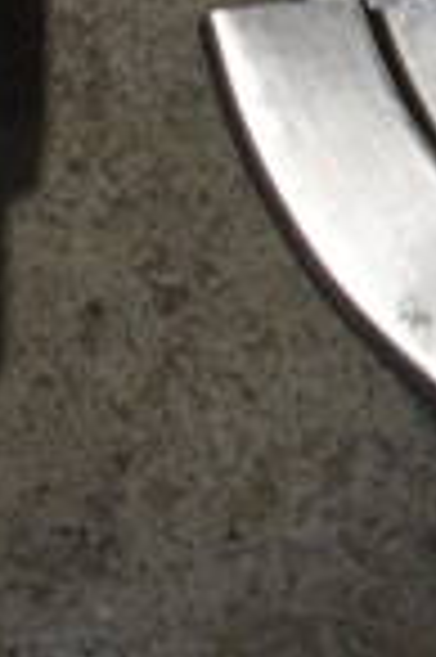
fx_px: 3077
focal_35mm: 169
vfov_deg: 10.1
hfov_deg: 7.9
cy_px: -1064
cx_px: 701
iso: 1000
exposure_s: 1/125
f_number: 3.5
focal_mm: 18
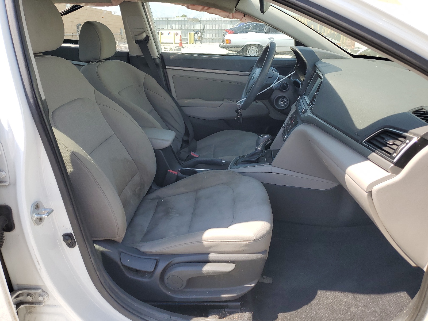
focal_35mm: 26
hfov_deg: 67.3
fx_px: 321
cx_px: 214
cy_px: 160
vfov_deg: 53.1
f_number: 1.5
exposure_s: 1/769
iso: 50
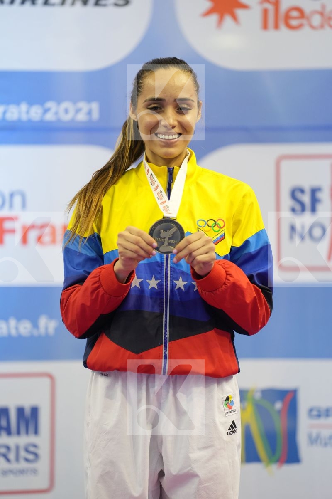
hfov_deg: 6.9
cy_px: 250
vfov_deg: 10.3
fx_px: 2766
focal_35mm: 200
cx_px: 166
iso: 1250
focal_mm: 200
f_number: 2.8
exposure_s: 1/250
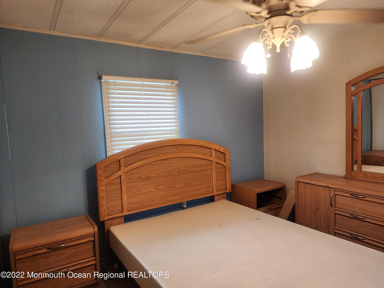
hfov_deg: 73.9
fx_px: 255
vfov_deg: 58.9
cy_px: 144
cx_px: 192
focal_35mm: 23
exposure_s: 1/120
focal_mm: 6.4
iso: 320
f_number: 1.8
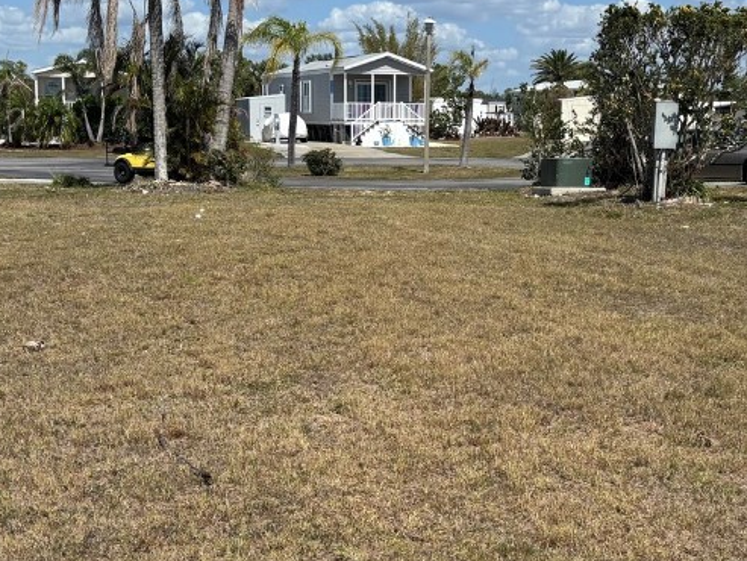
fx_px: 1166
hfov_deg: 35.5
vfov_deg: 26.9
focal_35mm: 54
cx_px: 432
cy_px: 381
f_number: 1.6
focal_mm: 5.96
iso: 50
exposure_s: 1/4854
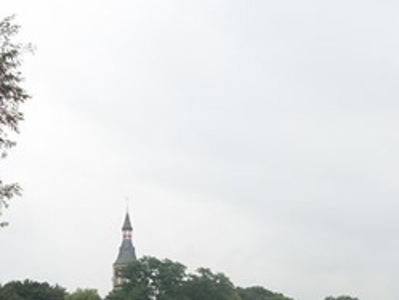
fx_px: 888
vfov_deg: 18.4
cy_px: 337
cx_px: 183
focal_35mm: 77
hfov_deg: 25.3
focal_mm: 5.7
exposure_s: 1/320
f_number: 2.9
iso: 80
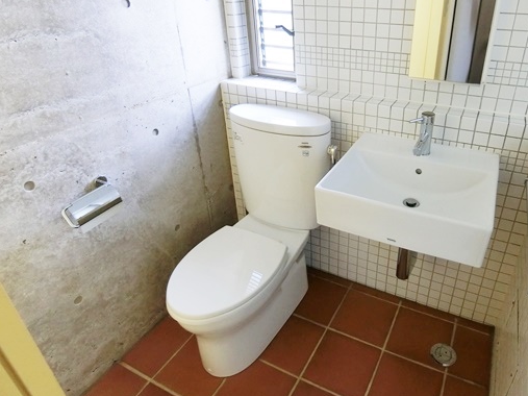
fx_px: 366
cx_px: 332
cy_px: 175
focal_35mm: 24
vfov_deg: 56.7
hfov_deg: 70.4
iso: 400
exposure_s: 1/30
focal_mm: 4.06
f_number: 2.7
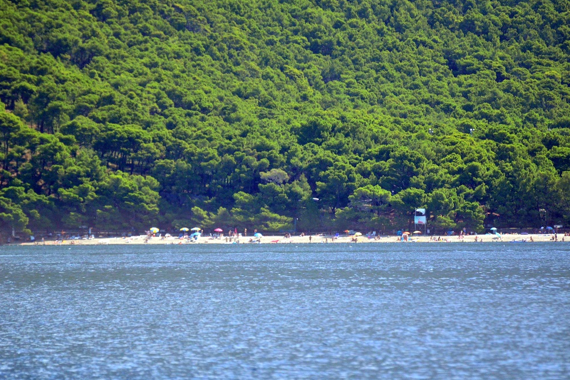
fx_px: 7187
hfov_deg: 4.5
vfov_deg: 3.0
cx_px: 284
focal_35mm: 454
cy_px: 190
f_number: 5.6
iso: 2000
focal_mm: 300
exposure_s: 1/6400
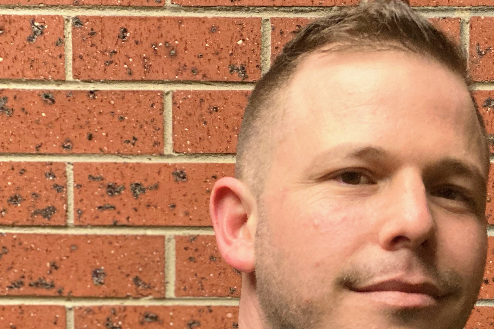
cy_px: 416
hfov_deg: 15.9
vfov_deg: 10.5
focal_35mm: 128
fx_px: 1756
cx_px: 358
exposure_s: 1/122
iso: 200
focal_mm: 6
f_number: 2
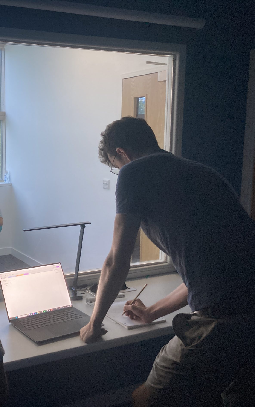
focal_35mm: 40
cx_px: 14
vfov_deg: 49.3
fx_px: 445
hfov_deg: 30.2
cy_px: 202
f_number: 1.8
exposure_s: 1/60
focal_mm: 3.99
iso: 200
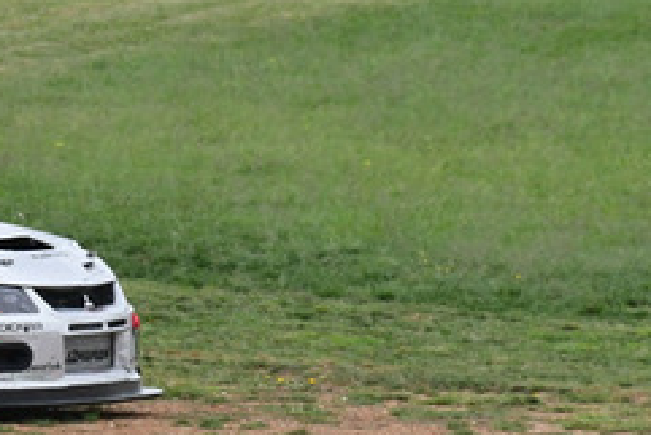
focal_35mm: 2489
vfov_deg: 0.6
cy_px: 27
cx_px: -257
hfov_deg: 0.8
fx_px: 45035
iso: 800
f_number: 11
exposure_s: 1/640
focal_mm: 500
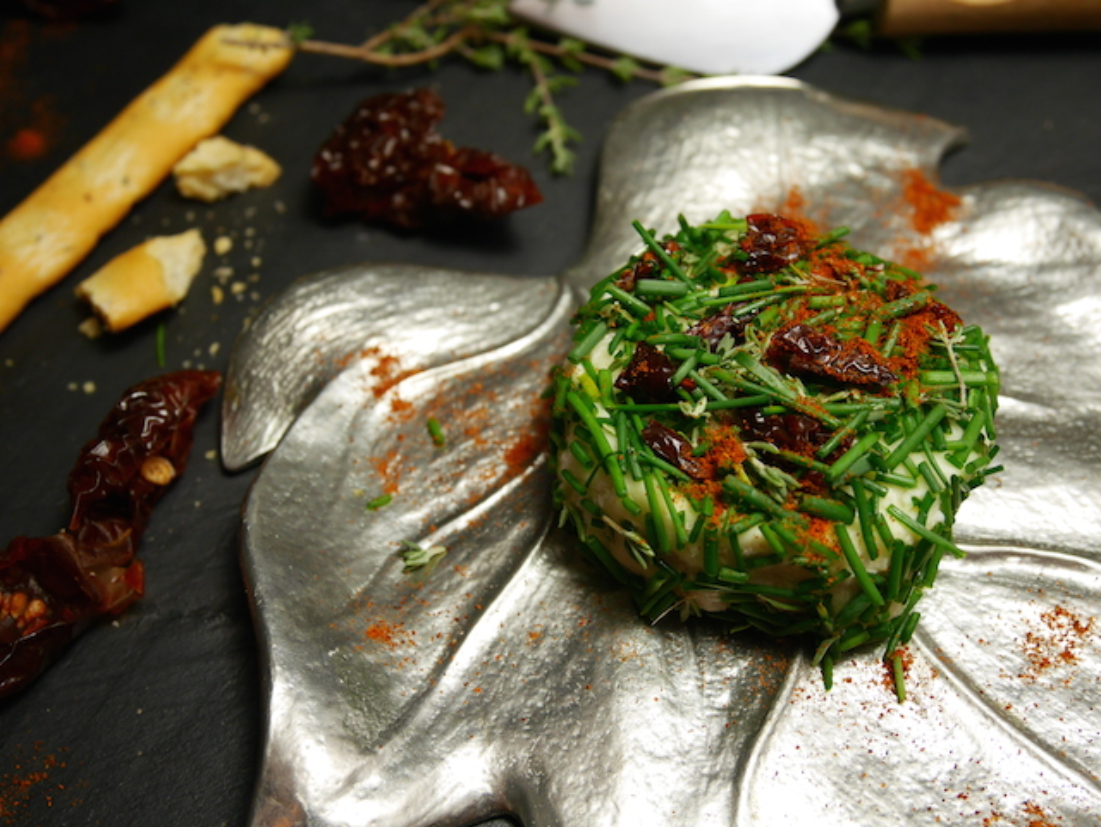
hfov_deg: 44.8
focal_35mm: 42
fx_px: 1337
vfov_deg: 34.4
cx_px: 550
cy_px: 414
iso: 500
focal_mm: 21
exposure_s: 1/60
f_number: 4.7
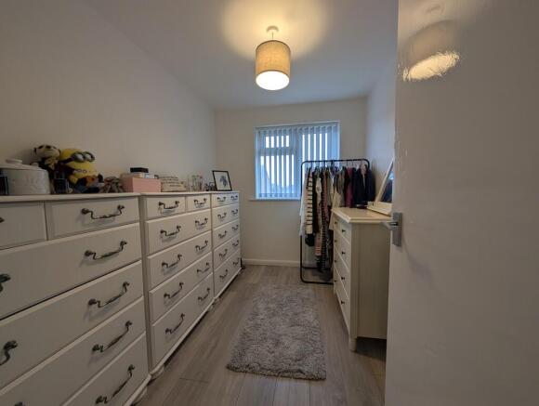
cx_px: 270
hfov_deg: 110.4
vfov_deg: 94.7
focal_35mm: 12
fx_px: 187
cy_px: 203
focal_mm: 2.02
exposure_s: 1/100
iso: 74
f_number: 1.7
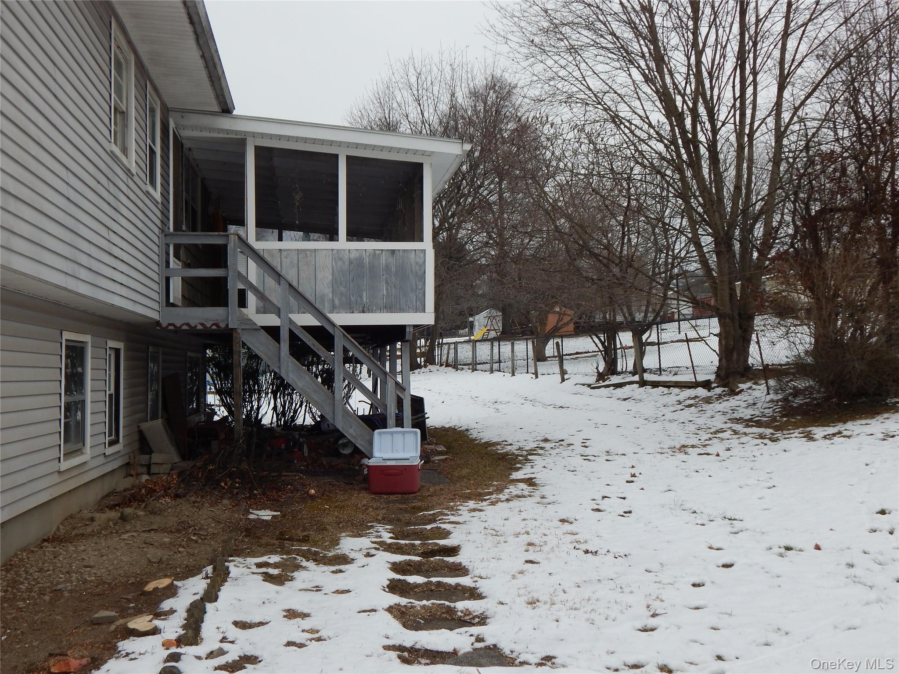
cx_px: 450
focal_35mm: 34
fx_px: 883
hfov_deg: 54.0
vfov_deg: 41.8
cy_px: 337
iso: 125
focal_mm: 6.1
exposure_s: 1/640
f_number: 3.3
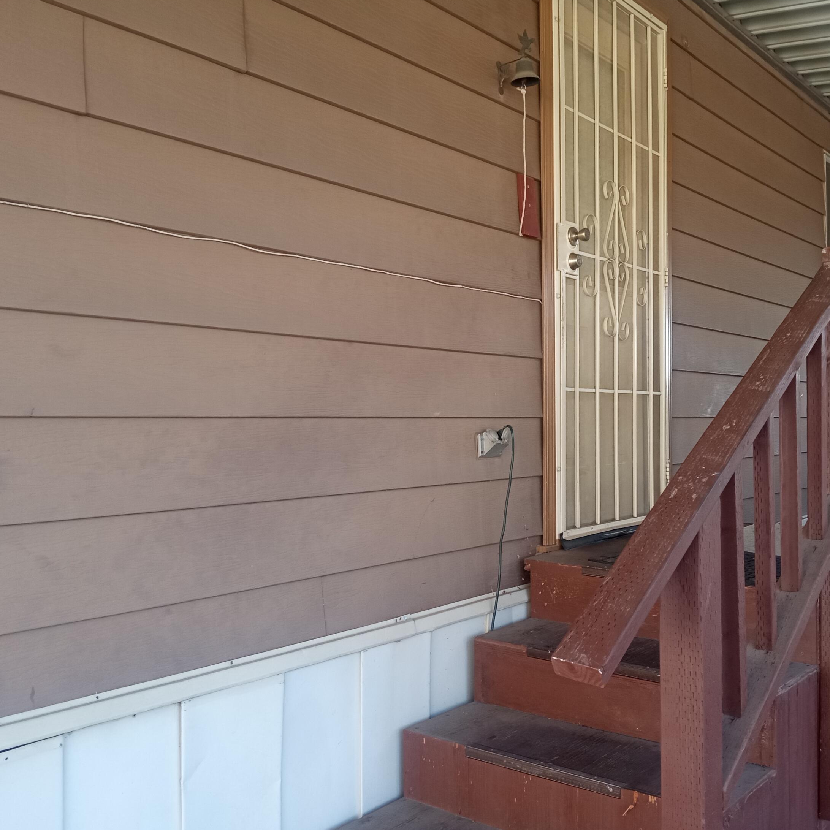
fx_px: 922
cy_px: 410
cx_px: 479
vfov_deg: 48.4
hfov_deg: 48.3
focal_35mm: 34
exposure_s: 1/60
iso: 124
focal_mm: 3.71
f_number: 2.2
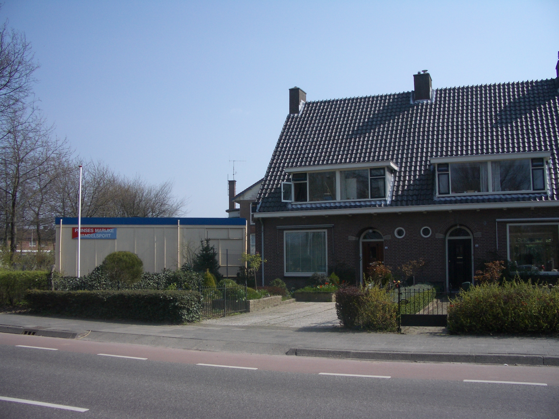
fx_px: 565
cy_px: 210
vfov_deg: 40.7
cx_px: 280
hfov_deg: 52.6
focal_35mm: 35
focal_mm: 5.8
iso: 50
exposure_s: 1/640
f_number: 4.3
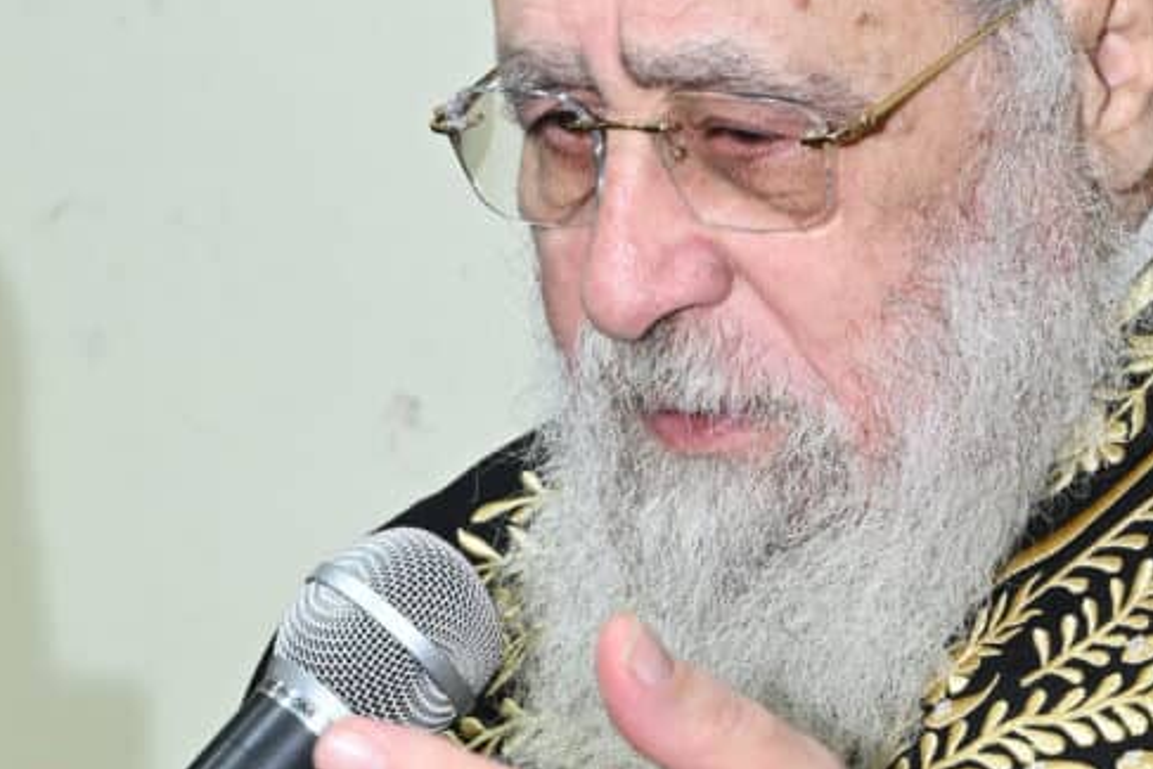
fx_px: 3908
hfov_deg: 16.7
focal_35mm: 122
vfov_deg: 11.2
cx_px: 826
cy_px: 144
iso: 1250
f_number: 8
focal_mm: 58
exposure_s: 1/125
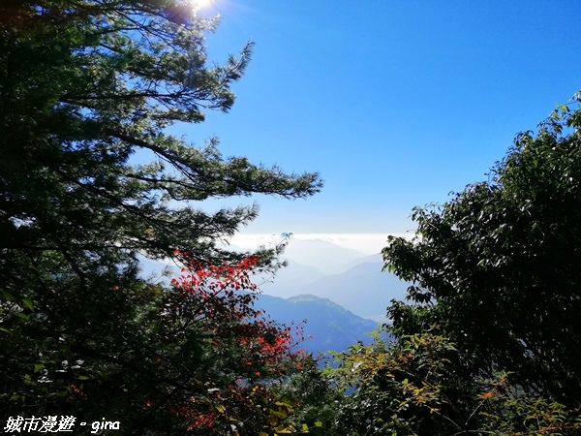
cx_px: 290
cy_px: 218
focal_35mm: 26
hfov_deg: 67.3
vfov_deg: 53.1
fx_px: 436
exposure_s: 1/2169
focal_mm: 3.81
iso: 50
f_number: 2.2
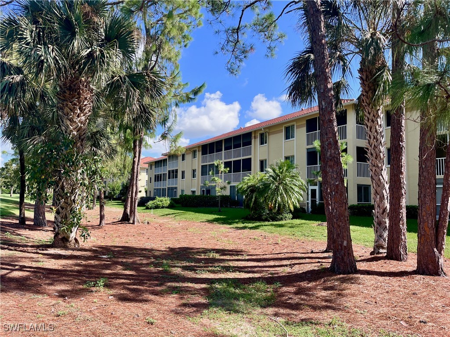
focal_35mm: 26
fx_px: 338
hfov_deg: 67.3
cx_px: 225
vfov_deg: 53.1
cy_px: 168
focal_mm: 5.1
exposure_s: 1/1536
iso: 50
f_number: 1.6
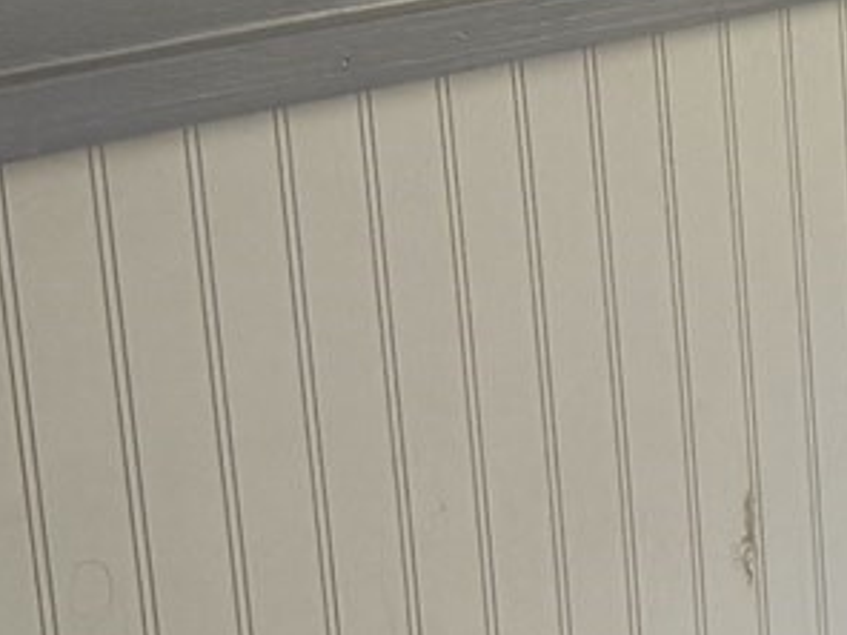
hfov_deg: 11.2
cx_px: 1456
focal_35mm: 166
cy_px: 512
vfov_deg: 8.9
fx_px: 4062
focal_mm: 6.76
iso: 200
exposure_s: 1/112
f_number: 1.78
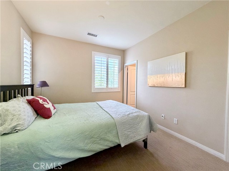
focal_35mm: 14
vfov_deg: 85.7
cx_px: 114
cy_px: 86
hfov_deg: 102.1
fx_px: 93
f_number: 2.2
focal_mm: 2.22
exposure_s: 1/60
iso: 320
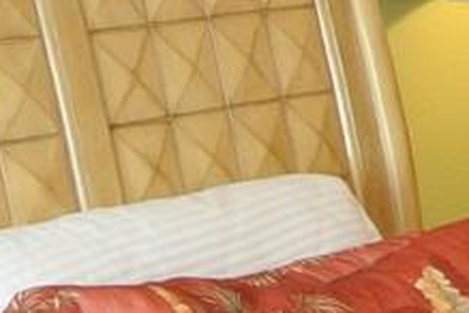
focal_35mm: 220
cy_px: 205
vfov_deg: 6.2
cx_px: 1004
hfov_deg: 8.7
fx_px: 2866
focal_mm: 11.4
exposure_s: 1/25
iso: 400
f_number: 5.6
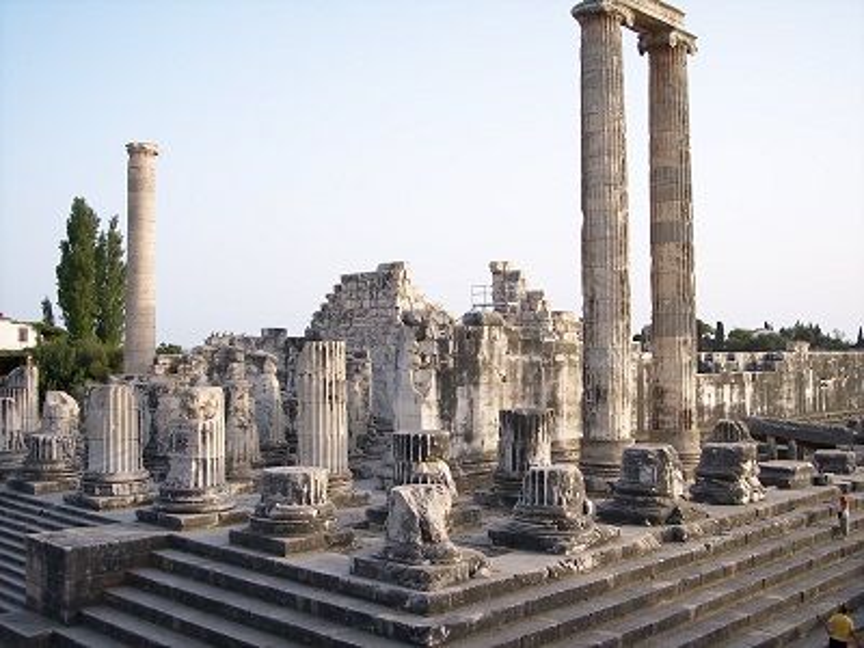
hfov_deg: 47.9
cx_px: 432
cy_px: 324
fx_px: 973
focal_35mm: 39
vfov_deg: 36.8
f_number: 3.4
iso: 100
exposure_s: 1/250
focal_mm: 8
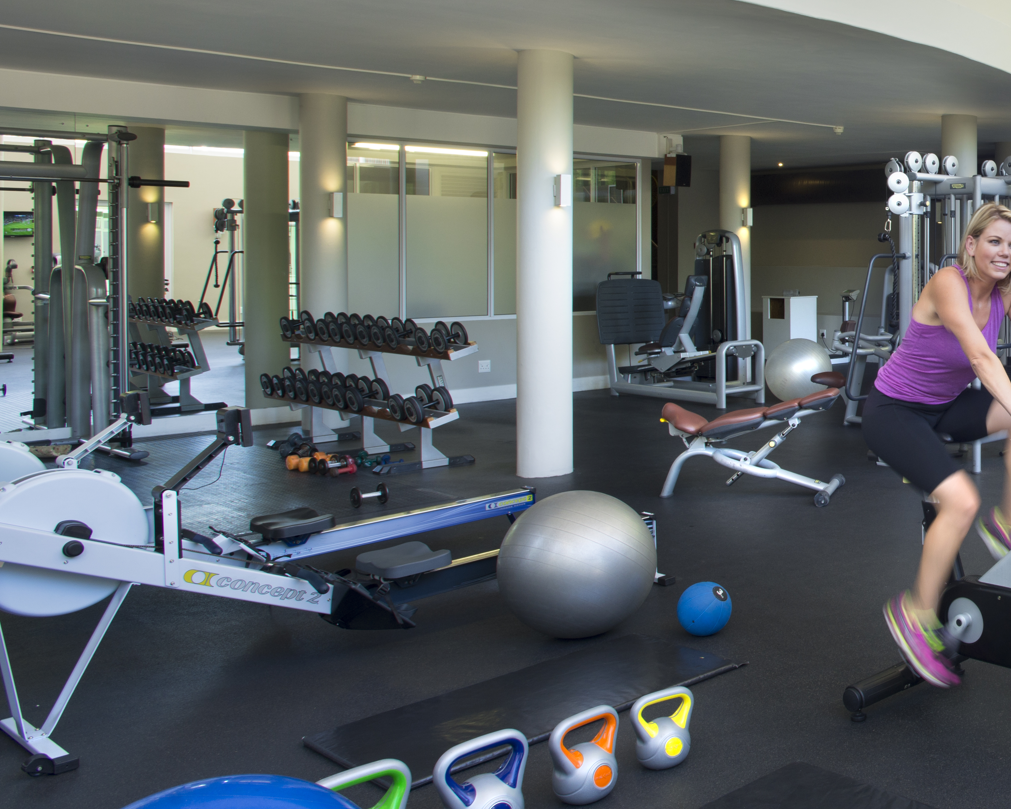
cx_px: 1080
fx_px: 1107
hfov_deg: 40.7
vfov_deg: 39.5
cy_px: 249
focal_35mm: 37
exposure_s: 1/8
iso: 200
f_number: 9.5
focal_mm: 17
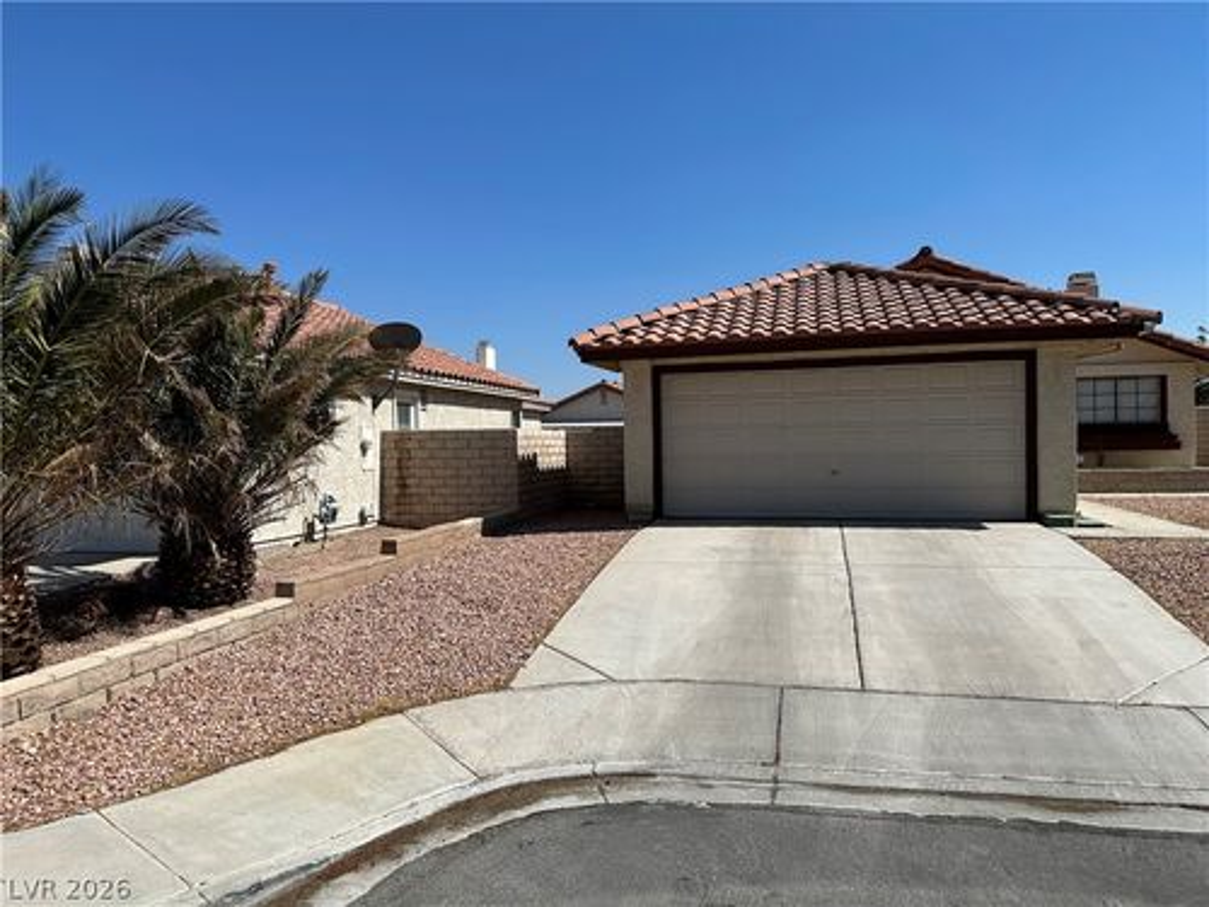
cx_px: 604
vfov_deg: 56.8
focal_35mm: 24
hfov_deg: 71.6
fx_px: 838
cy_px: 454
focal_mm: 6.86
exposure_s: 1/8929
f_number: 1.78
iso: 80
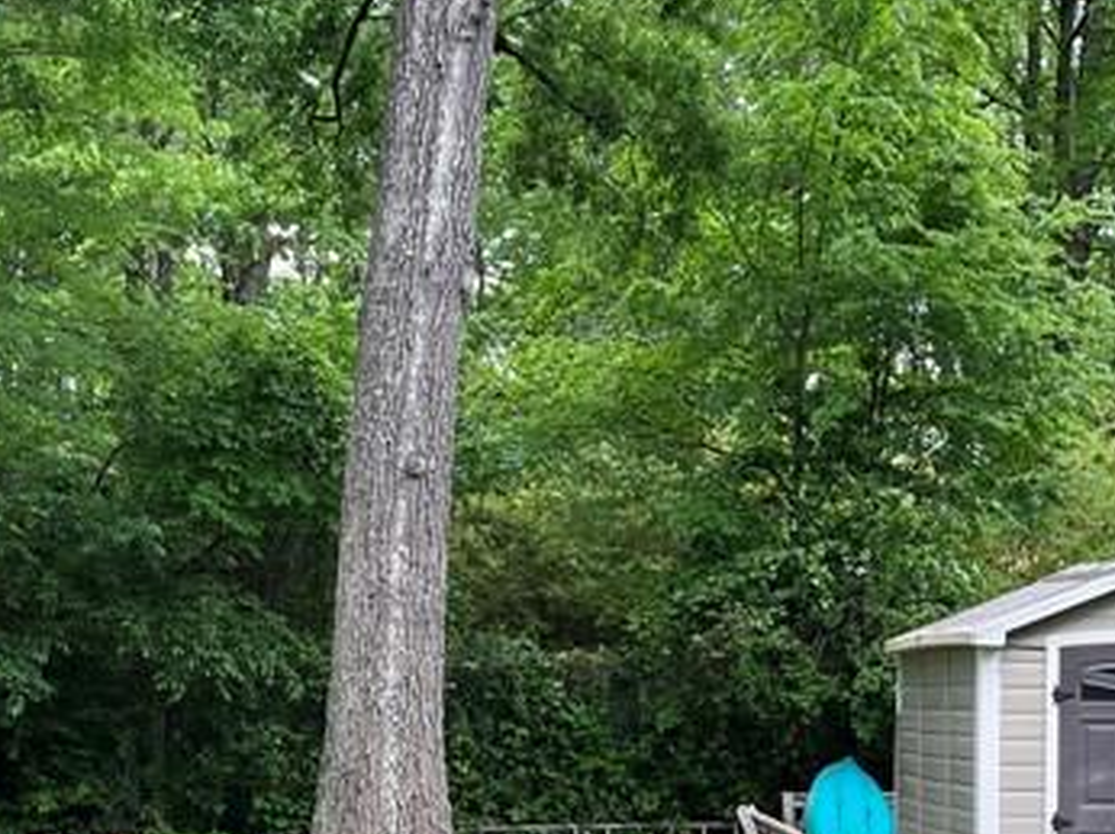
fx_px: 2478
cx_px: 419
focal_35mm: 77
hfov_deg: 25.3
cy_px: 728
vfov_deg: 18.8
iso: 50
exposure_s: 1/314
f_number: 1.6
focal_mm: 5.1
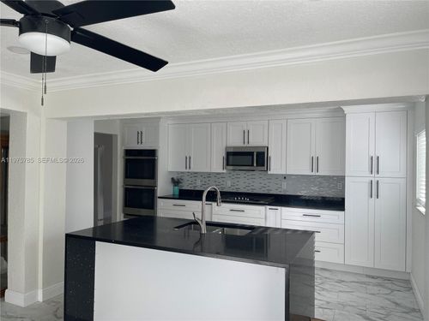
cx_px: 214
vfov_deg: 54.9
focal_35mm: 25
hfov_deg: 69.4
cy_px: 160
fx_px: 310
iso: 32
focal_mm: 5.1
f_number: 1.6
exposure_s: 1/178
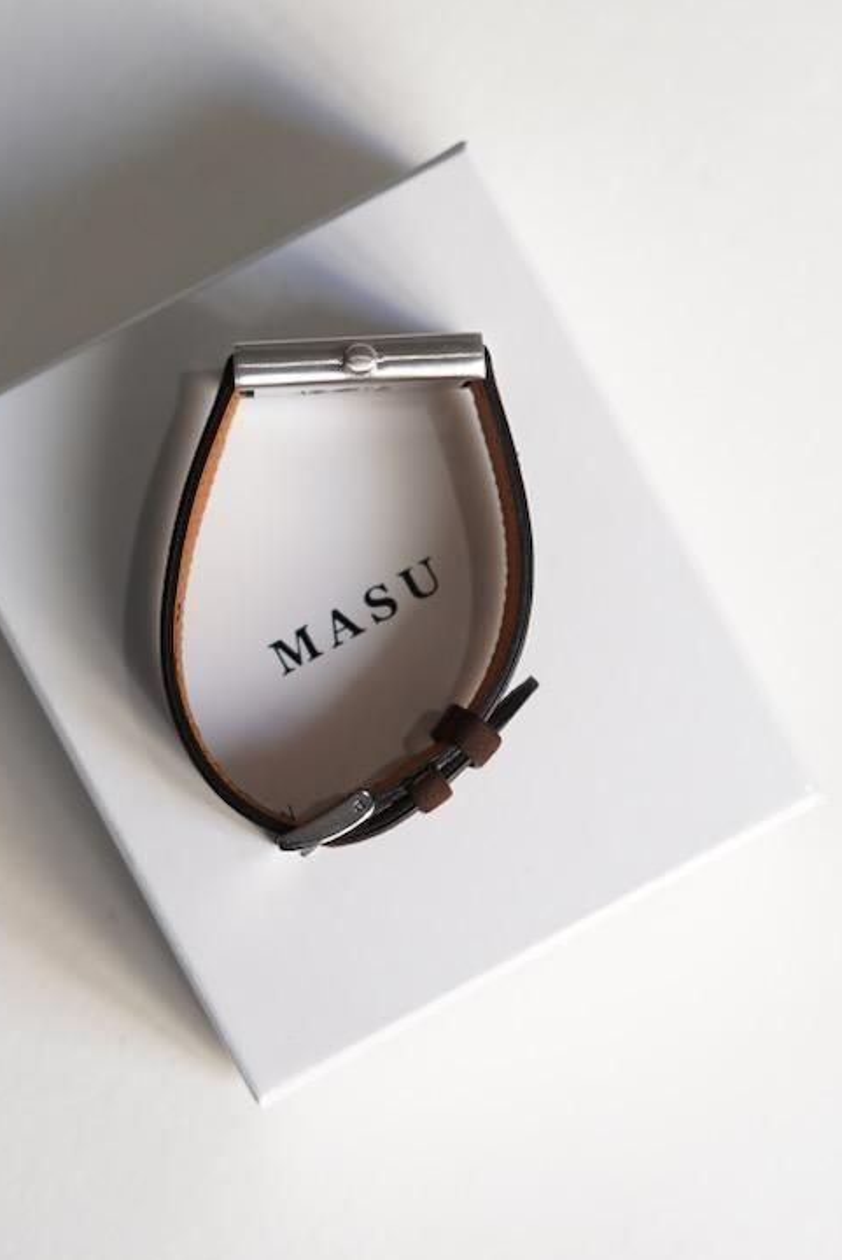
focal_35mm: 59
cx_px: 363
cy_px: 598
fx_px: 2067
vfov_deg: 33.9
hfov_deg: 23.0
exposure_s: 1/100
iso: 1000
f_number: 3.5
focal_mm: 50
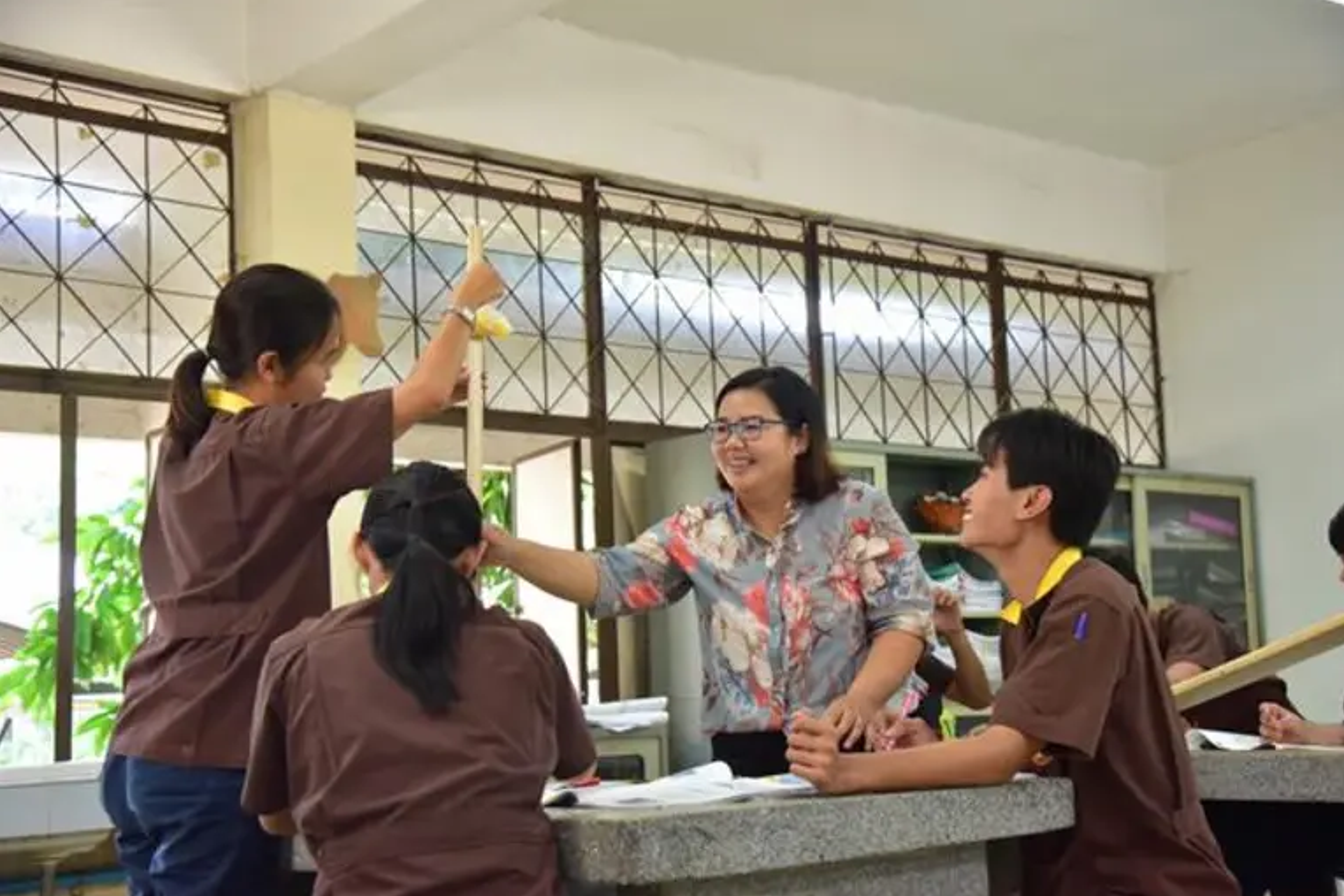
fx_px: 1979
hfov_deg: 37.5
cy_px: 446
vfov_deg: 25.5
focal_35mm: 53
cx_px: 682
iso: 2000
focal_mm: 52
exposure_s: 1/100
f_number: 4.5
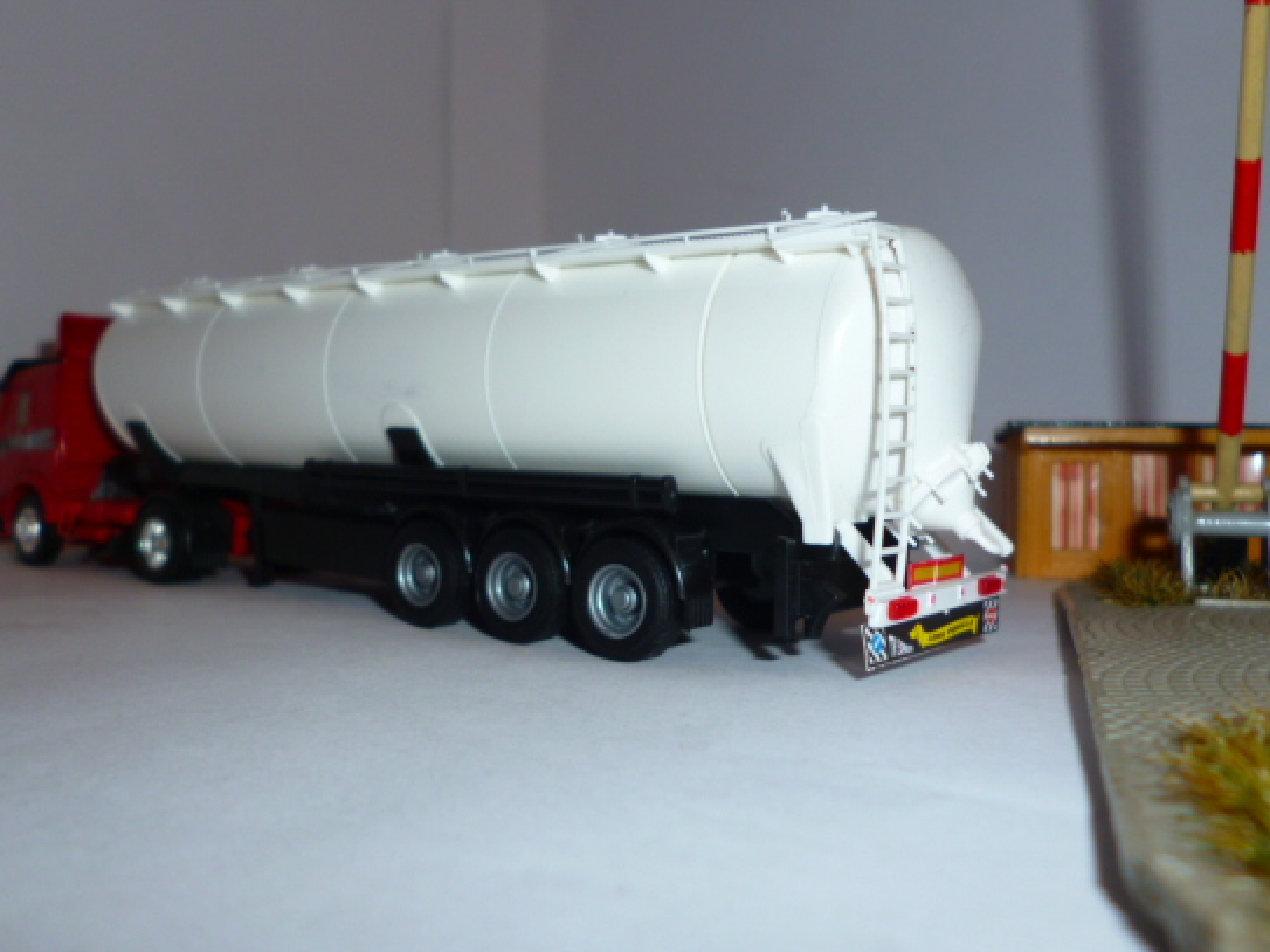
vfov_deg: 42.9
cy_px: 419
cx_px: 580
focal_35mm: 33
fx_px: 1210
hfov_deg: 55.3
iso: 100
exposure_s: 1/60
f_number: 3.1
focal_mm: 5
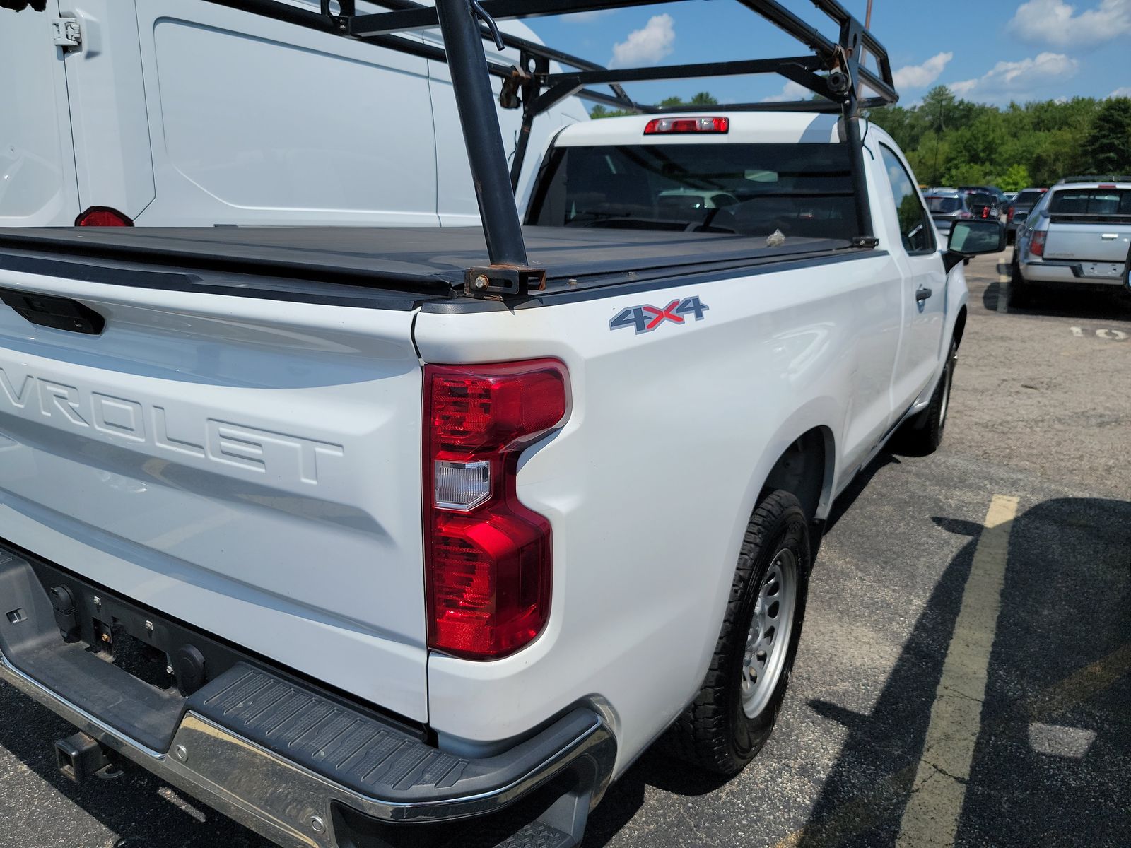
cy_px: 424
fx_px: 784
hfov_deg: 71.6
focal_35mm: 24
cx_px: 566
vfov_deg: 56.8
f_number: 1.8
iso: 50
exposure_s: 1/1699
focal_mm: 6.7
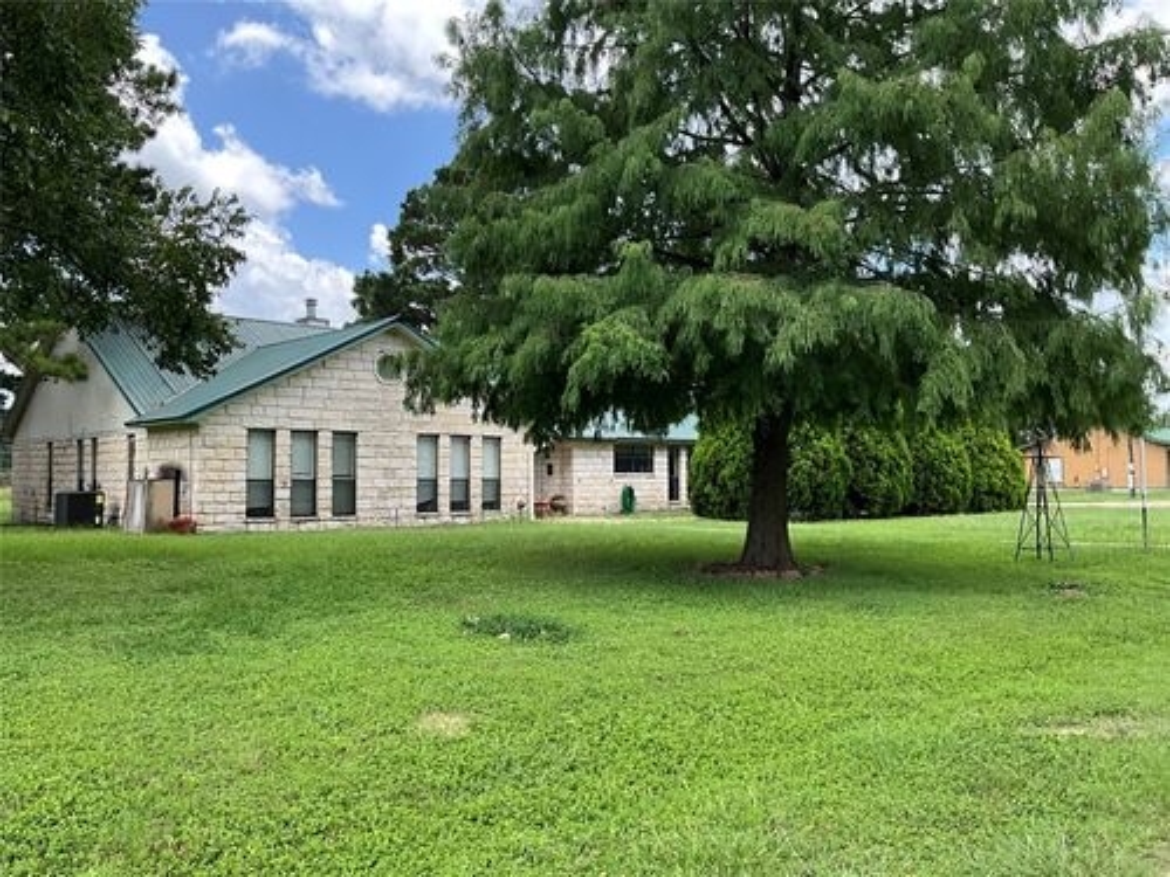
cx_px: 585
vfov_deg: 48.2
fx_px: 980
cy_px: 438
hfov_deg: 61.7
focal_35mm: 29
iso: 25
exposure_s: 1/406
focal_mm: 3
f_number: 1.8
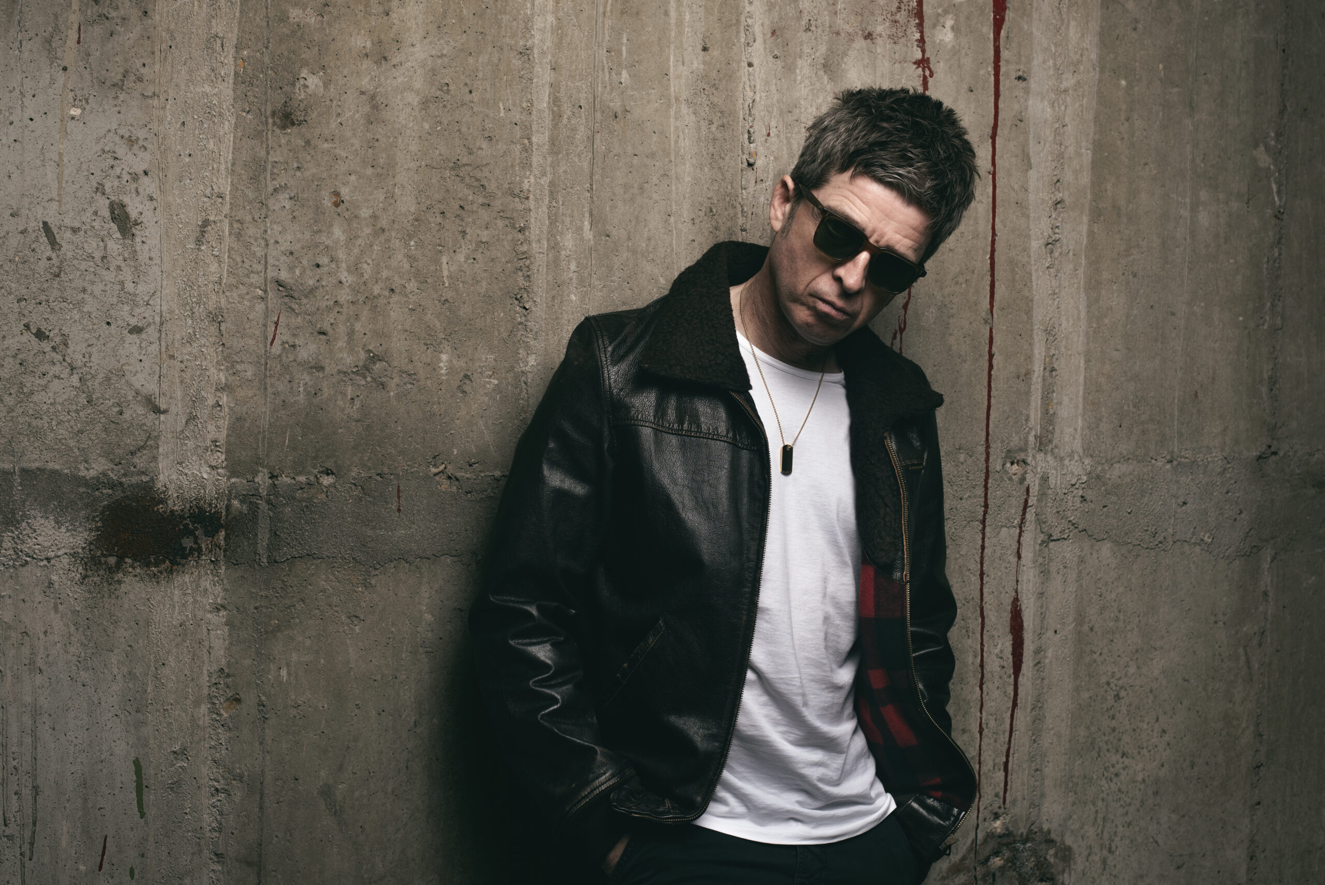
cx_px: 662
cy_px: 442
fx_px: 1841
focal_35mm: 50
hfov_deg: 39.6
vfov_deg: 27.0
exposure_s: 1/160
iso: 400
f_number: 7.1
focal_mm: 50
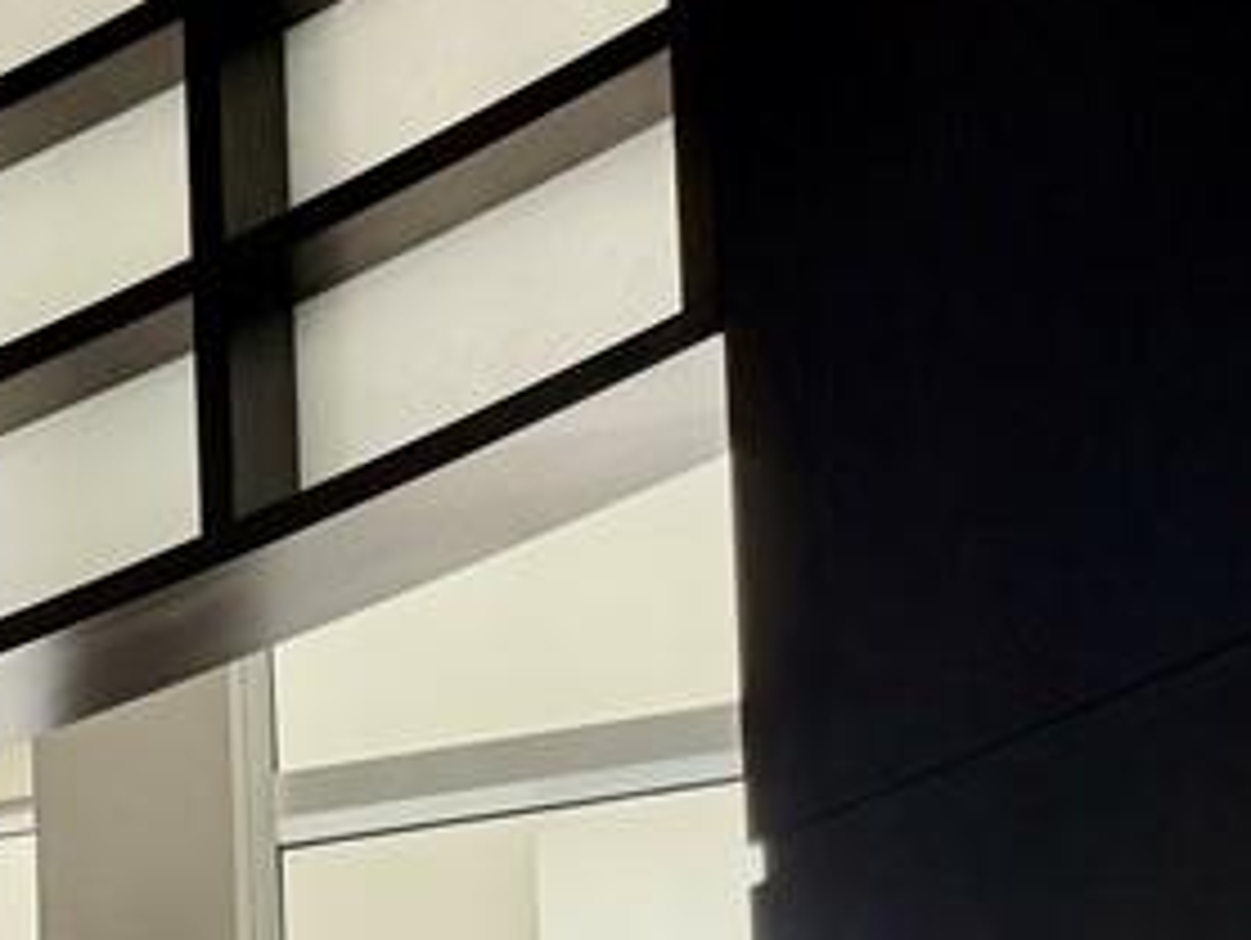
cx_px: -1796
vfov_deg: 9.4
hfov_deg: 11.6
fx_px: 4992
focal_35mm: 138
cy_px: 2379
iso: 100
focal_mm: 6.76
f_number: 1.78
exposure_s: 1/313
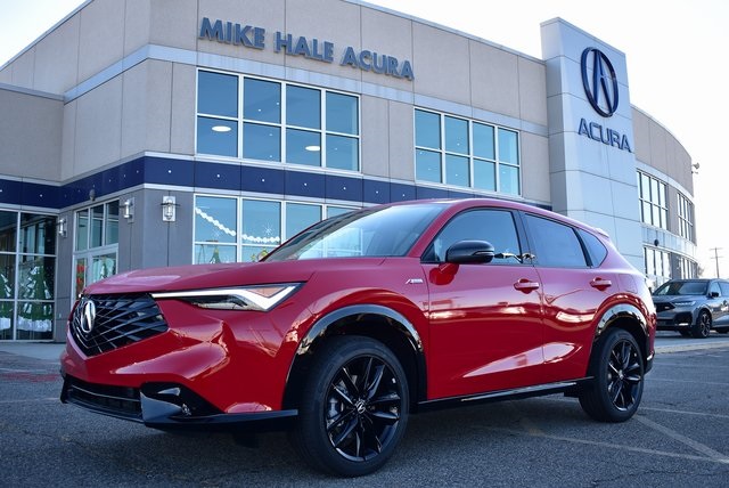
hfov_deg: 53.1
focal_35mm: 36
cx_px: 364
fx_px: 730
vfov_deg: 36.9
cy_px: 244
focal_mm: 24
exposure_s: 1/100
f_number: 5
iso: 100
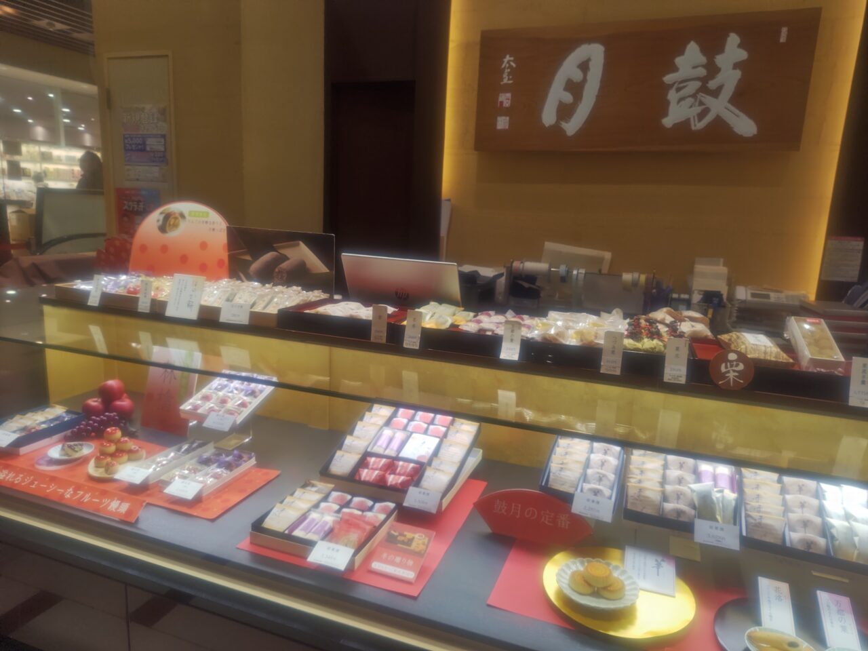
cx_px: 434
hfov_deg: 73.9
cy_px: 326
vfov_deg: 58.9
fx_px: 577
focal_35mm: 23
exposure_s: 1/120
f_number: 1.9
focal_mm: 5.56
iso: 84
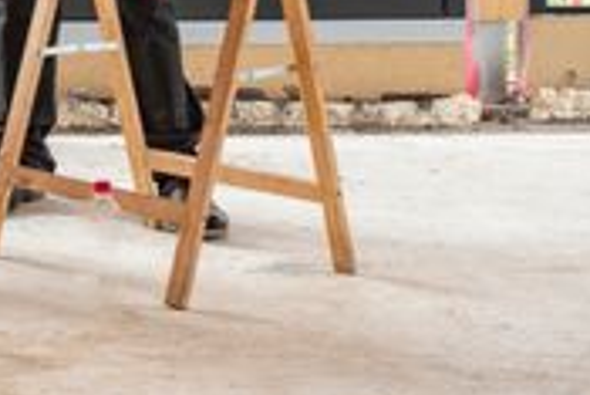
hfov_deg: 18.0
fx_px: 1804
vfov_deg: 11.5
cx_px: -40
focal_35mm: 110
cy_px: -334
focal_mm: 24
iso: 200
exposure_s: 1/400
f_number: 2.8
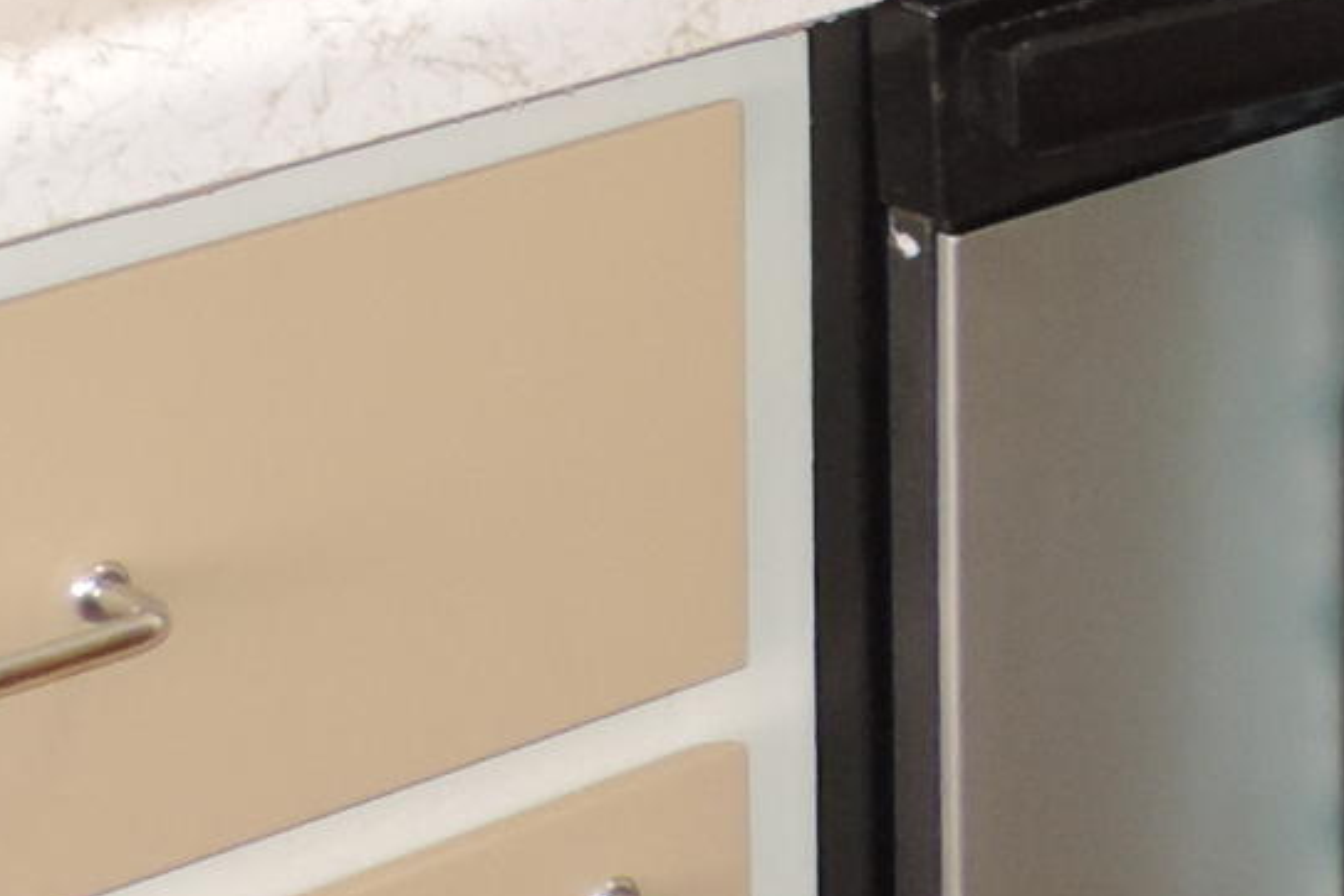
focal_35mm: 201
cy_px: -1094
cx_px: 2455
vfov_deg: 6.6
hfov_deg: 9.7
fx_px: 7503
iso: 200
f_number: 3.3
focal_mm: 6.2
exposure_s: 1/30
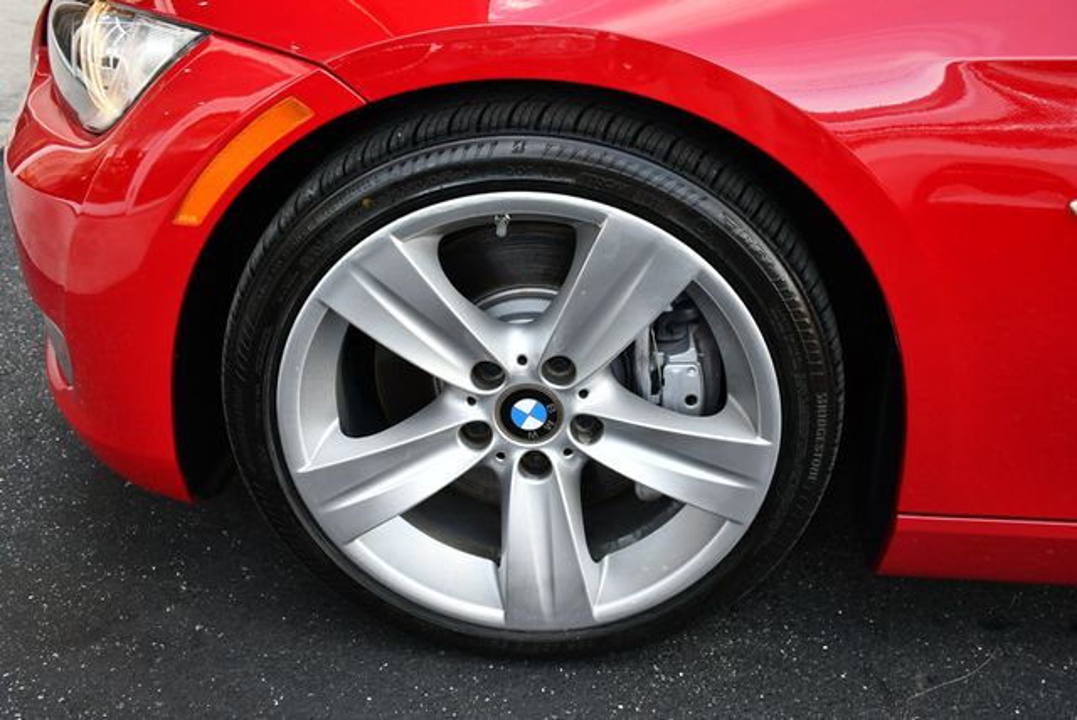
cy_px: 360
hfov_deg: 53.1
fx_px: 1078
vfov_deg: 36.9
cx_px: 538
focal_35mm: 36
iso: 400
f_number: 4.5
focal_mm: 18
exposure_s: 1/250
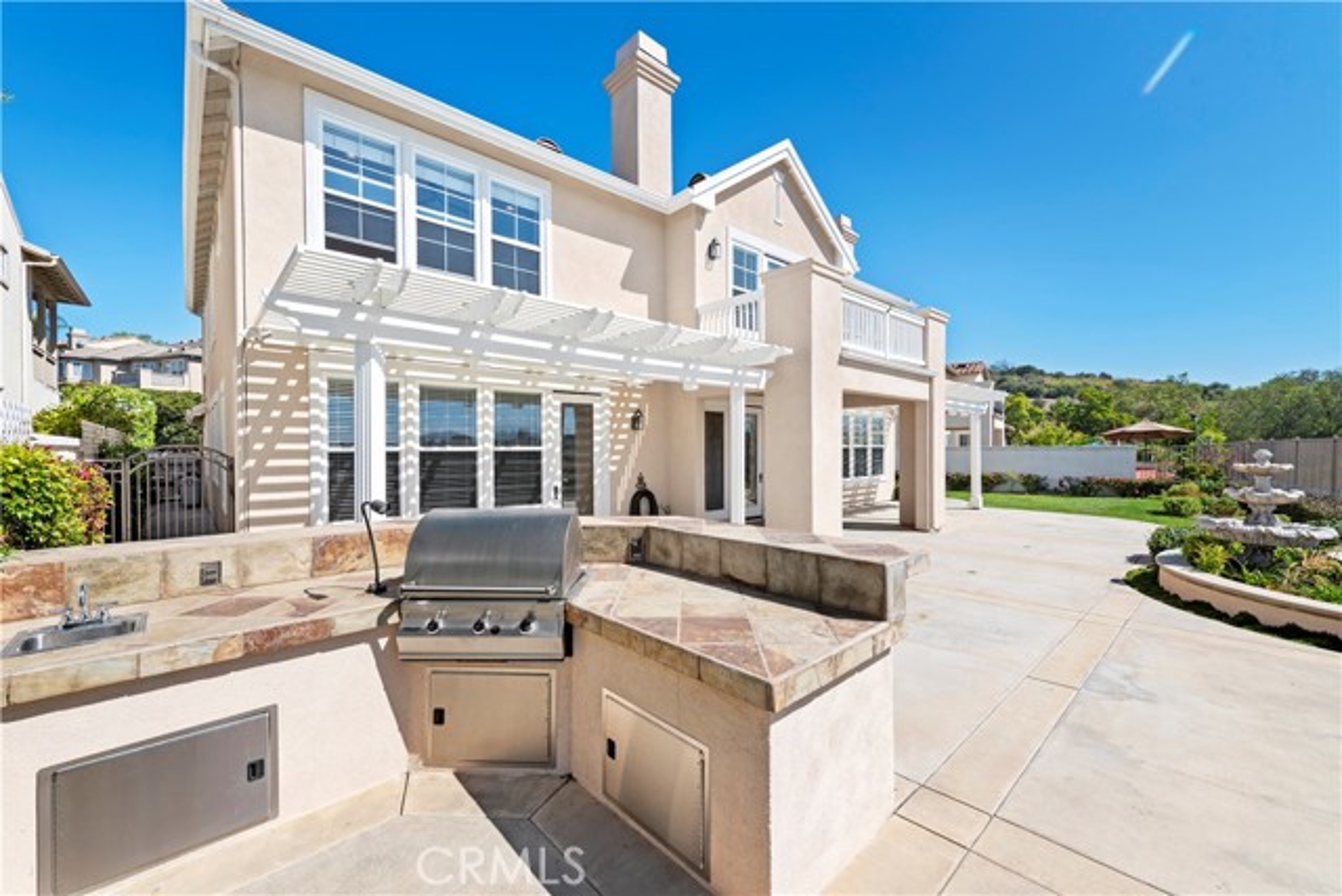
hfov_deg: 104.2
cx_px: 671
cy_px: 448
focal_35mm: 14
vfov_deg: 81.2
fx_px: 522
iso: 160
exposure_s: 1/400
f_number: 7.1
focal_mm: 14
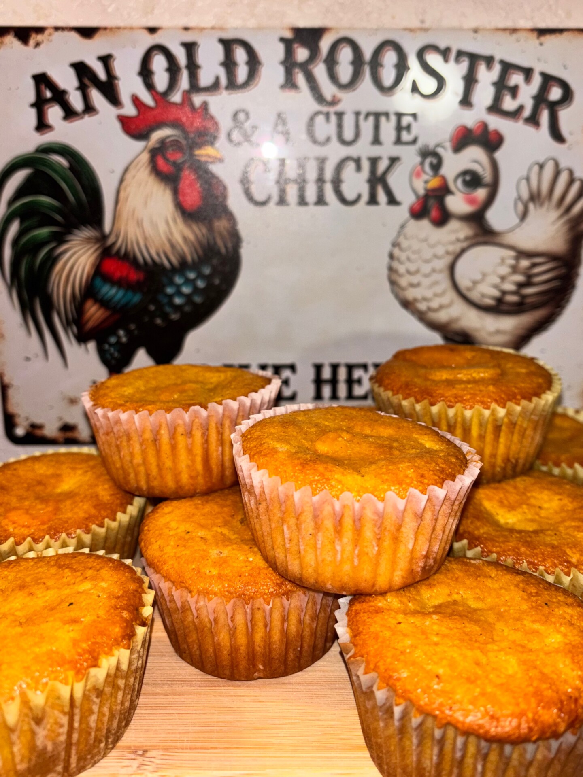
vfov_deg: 67.3
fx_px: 584
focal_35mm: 26
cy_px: 388
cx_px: 292
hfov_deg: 53.1
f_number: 1.6
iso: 32
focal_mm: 5.96
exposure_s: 1/60
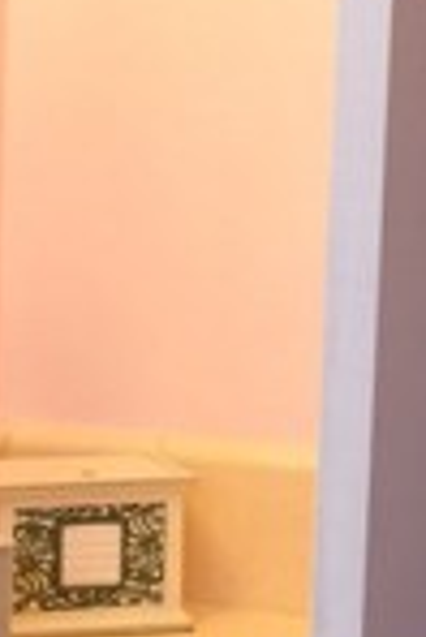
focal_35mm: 130
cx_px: 116
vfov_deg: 15.7
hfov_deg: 10.6
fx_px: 2302
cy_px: 417
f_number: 2.2
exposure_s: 1/30
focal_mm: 4.15
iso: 80
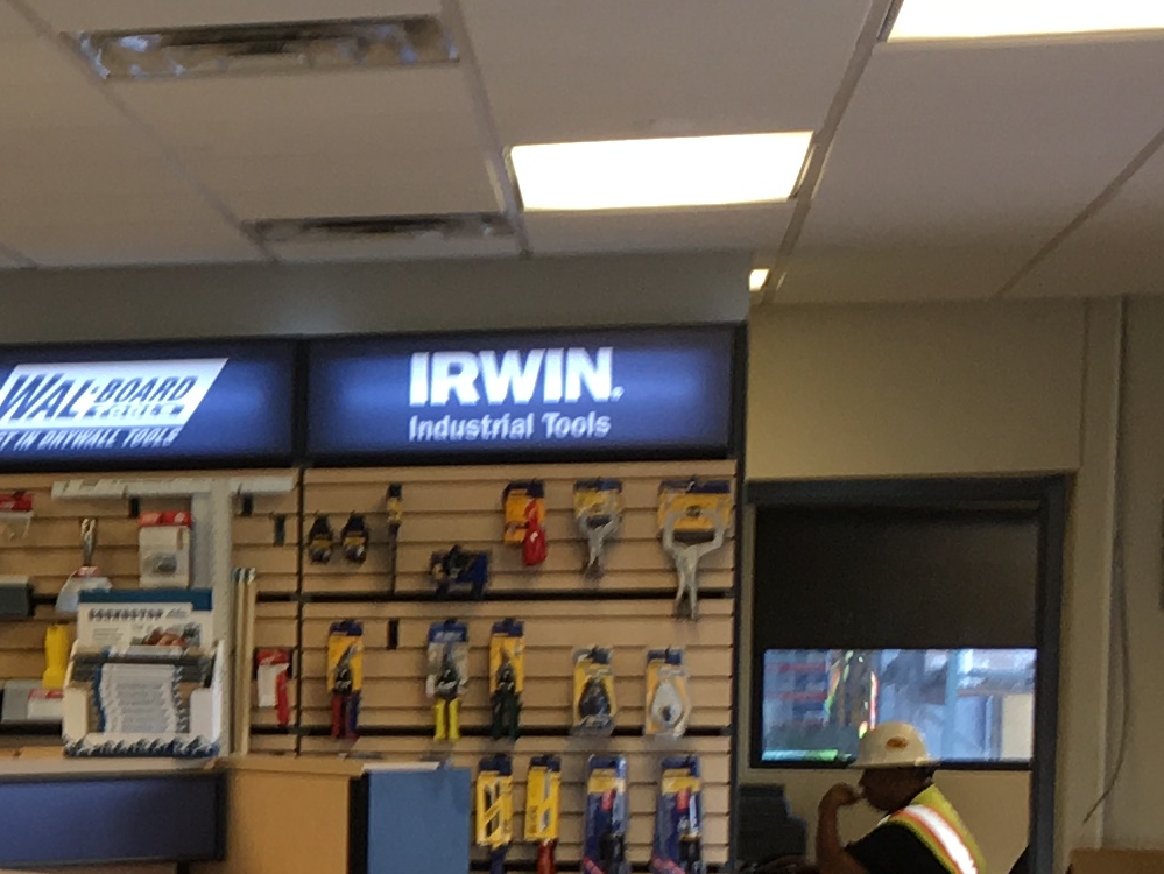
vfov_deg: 12.5
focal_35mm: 117
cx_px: -602
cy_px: 918
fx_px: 3936
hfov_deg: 15.5
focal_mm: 4.15
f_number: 2.2
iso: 32
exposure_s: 1/30
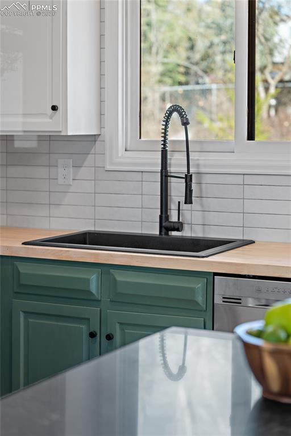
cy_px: 218
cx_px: 146
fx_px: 909
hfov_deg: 18.2
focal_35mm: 75
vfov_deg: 27.0
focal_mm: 75
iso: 100
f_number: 2.8
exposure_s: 1/4
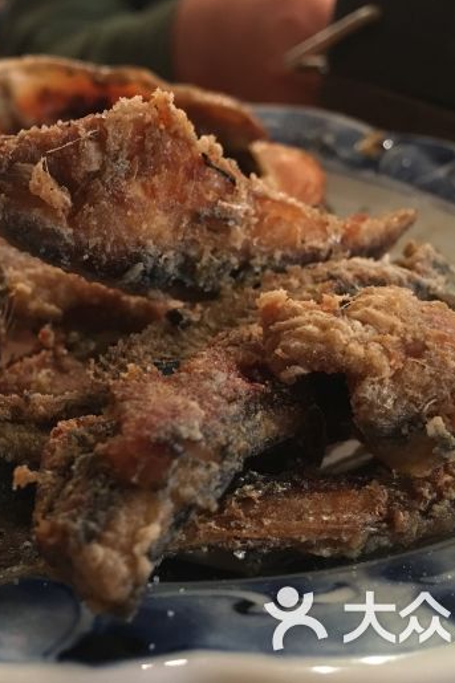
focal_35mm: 41
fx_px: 778
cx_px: 133
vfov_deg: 47.4
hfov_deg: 32.2
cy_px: 339
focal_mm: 4.15
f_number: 2.2
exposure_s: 1/17
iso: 200
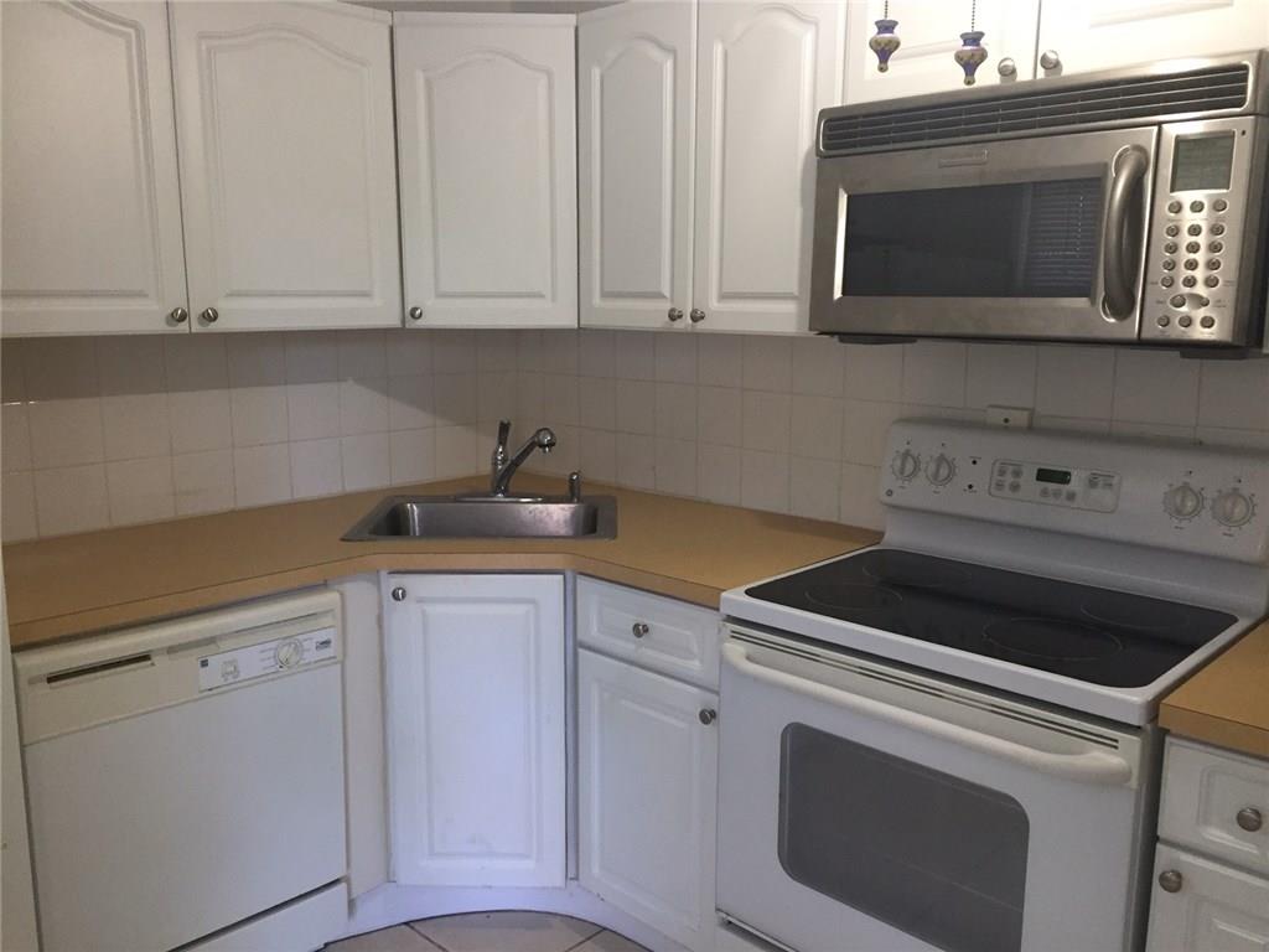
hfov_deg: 61.7
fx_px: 1063
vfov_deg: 48.2
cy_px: 476
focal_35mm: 29
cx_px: 634
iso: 125
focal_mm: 4.15
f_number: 2.2
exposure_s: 1/30
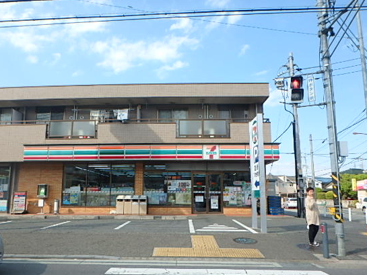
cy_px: 152
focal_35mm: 27
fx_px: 286
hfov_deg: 65.2
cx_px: 170
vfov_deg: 51.3
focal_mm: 4
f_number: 3.8
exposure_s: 1/640
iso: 125
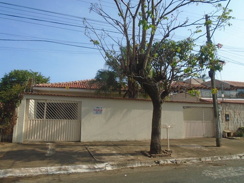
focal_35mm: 26
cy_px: 92
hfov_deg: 67.3
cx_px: 122
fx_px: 183
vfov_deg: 53.1
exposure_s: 1/200
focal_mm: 4.6
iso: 100
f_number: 8
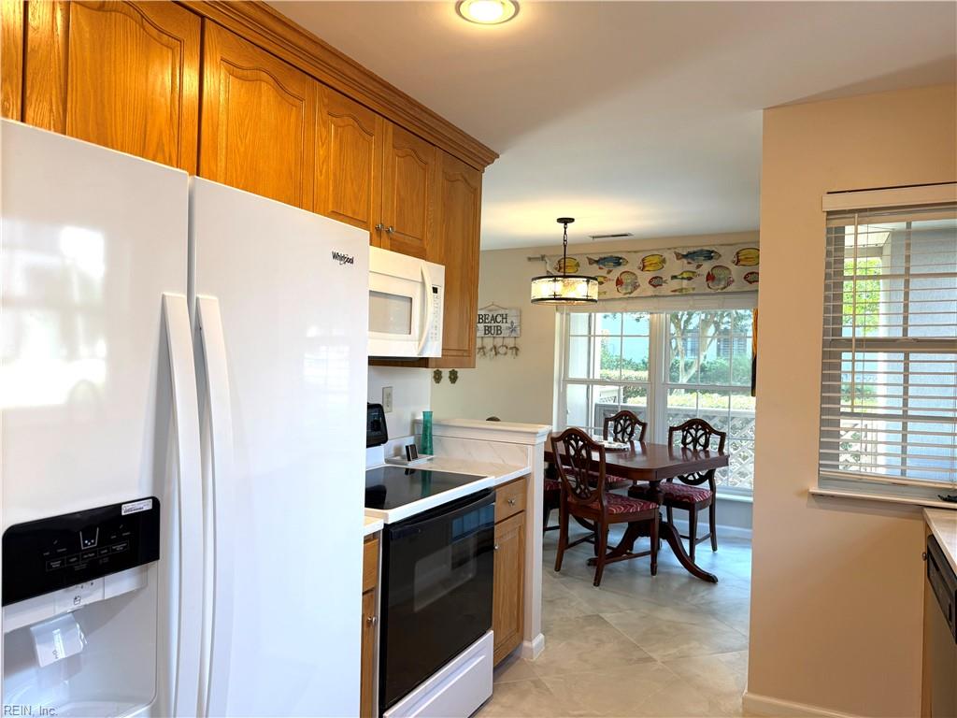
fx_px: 664
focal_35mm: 24
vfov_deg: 56.8
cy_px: 359
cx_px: 478
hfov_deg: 71.6
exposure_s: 1/120
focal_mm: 6.76
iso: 100
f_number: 1.78
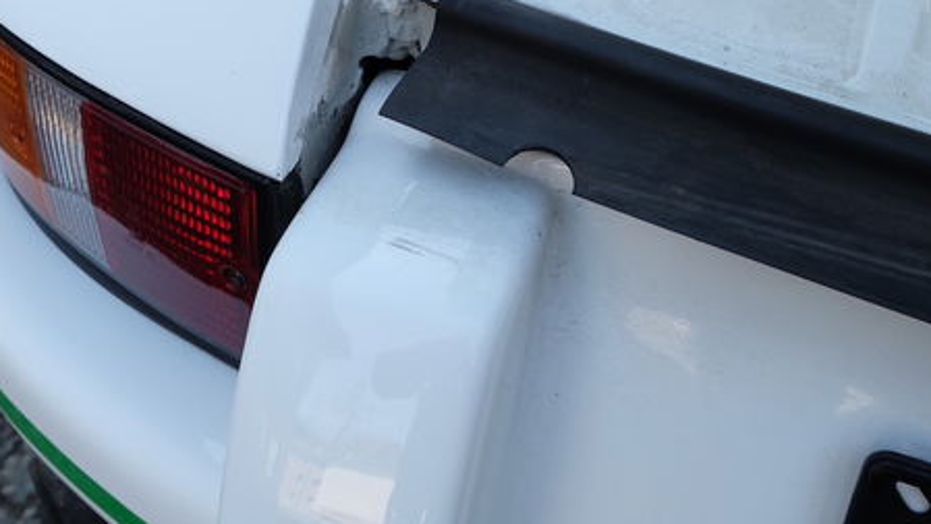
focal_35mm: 43
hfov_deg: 47.0
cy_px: 62
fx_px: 1062
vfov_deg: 26.9
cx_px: 359
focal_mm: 16
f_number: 5.6
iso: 400
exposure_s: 1/170
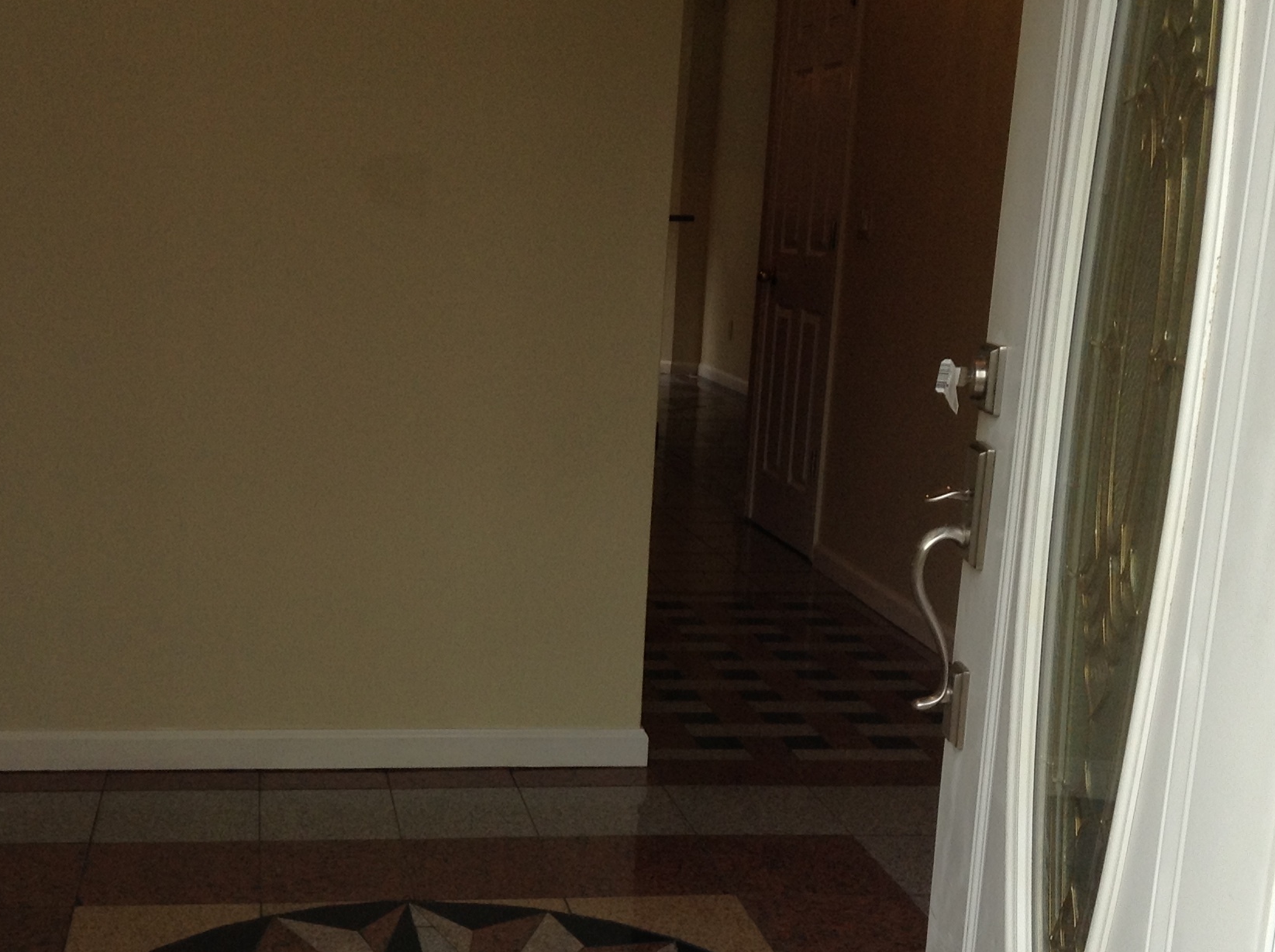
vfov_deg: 27.8
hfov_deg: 36.7
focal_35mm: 52
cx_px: 515
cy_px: 634
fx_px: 1913
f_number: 2.4
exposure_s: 1/120
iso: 40
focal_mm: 3.3
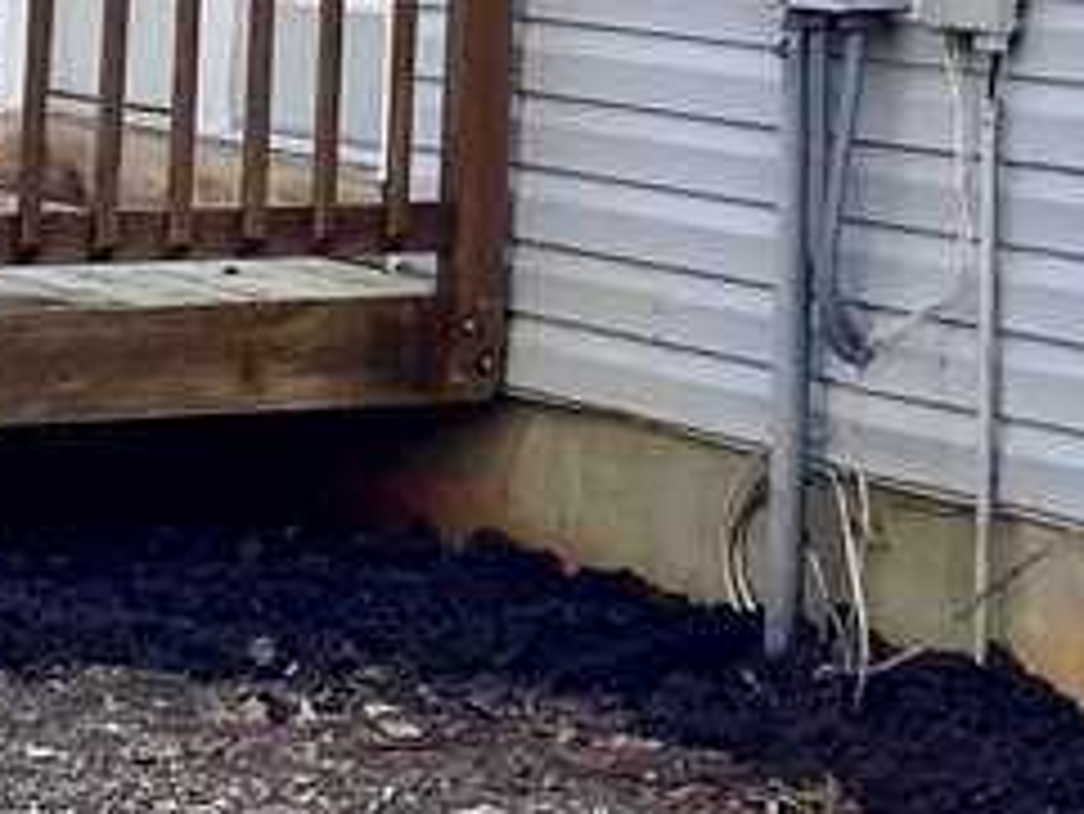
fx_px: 5107
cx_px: 1104
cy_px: -663
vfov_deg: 8.7
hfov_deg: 12.0
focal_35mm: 163
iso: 32
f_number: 1.8
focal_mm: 4.25
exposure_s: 1/610
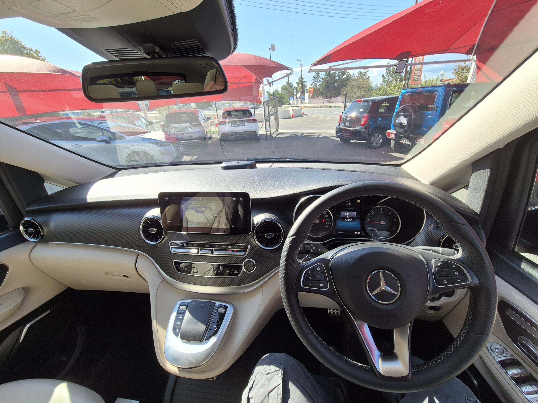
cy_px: 202
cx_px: 269
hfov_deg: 106.2
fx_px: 202
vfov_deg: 89.9
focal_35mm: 13
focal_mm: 2.2
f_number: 2.2
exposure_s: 1/460
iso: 50
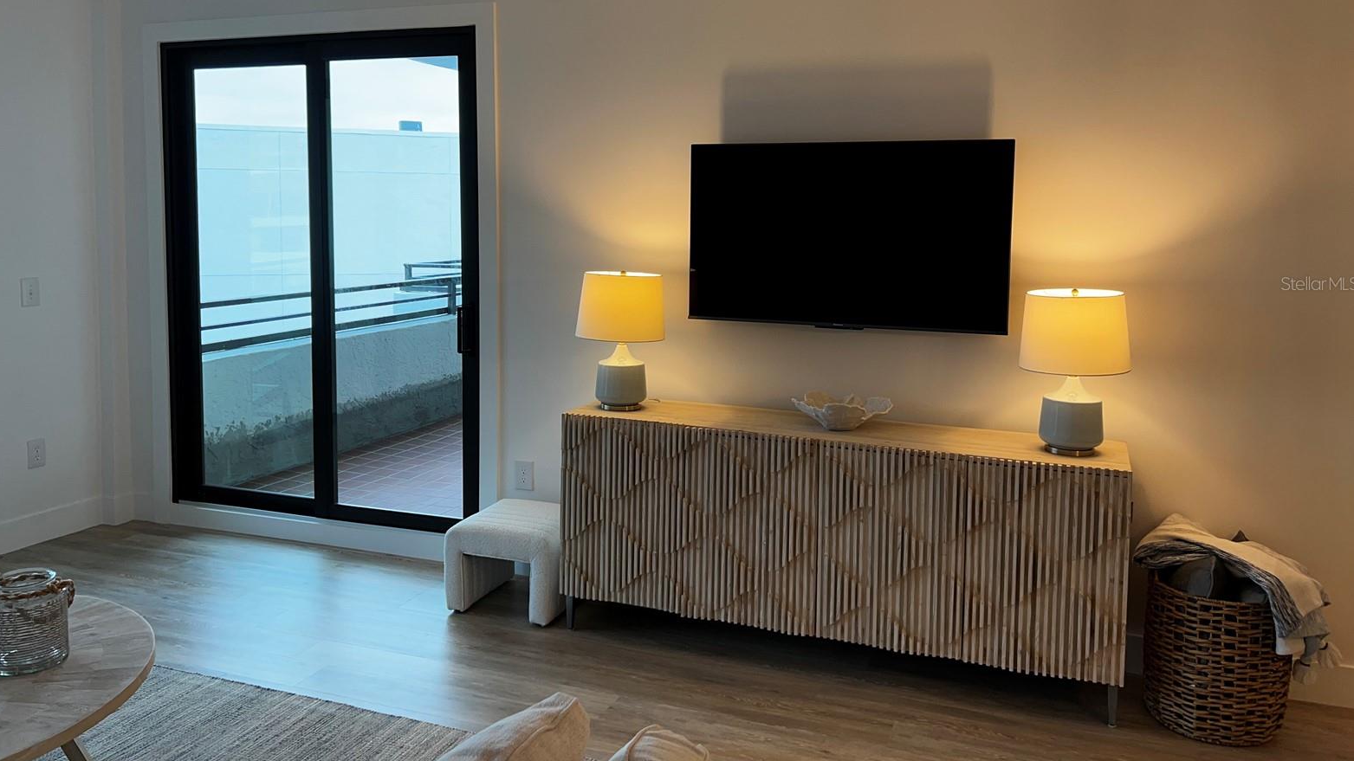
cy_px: 283
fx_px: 1041
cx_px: 670
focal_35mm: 29
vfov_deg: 39.9
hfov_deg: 66.1
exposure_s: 1/120
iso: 50
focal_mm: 5.7
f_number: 1.5
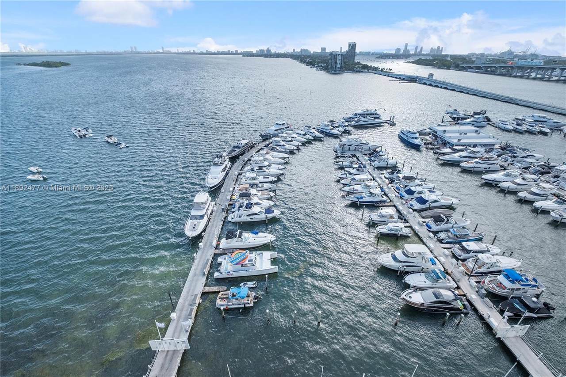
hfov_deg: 100.4
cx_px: 283
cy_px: 188
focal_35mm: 15
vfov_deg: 77.3
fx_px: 236
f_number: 9
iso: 640
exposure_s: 1/1000
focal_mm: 10
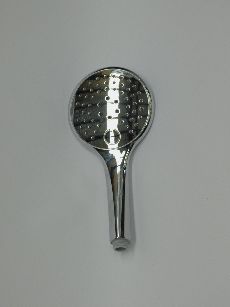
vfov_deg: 24.4
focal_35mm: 80
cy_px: 154
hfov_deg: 18.4
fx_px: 709
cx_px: 115
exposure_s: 1/100
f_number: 4.4
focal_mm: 14.2
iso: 125
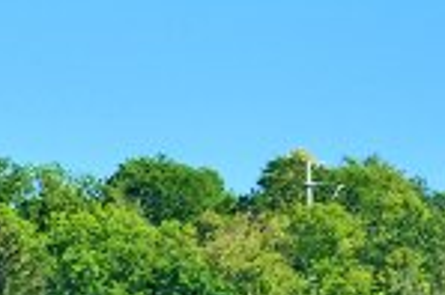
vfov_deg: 1.6
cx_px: -436
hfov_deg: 2.4
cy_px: 545
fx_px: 10442
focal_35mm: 846
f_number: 9
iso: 320
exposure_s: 1/100
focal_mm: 105
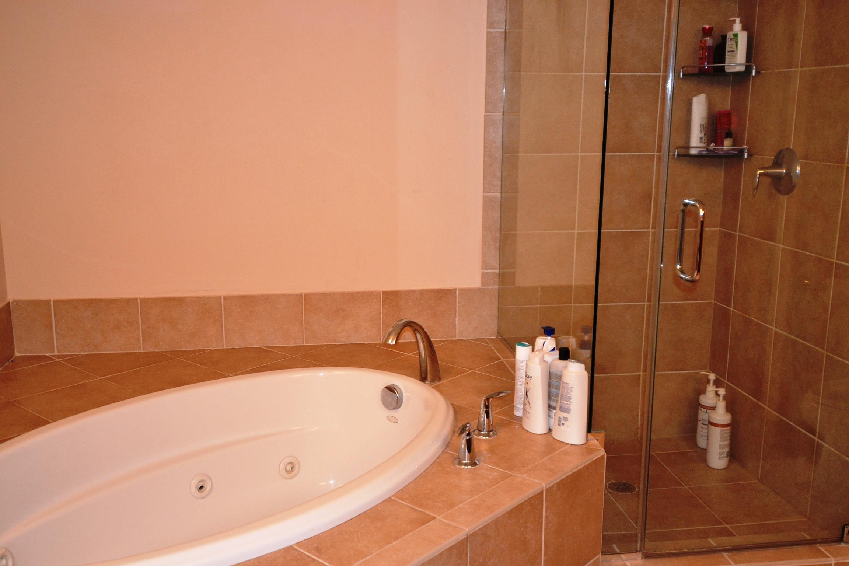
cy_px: 283
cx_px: 424
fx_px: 849
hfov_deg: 53.1
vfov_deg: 36.9
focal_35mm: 36
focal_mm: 24
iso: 1400
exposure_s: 1/60
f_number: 4
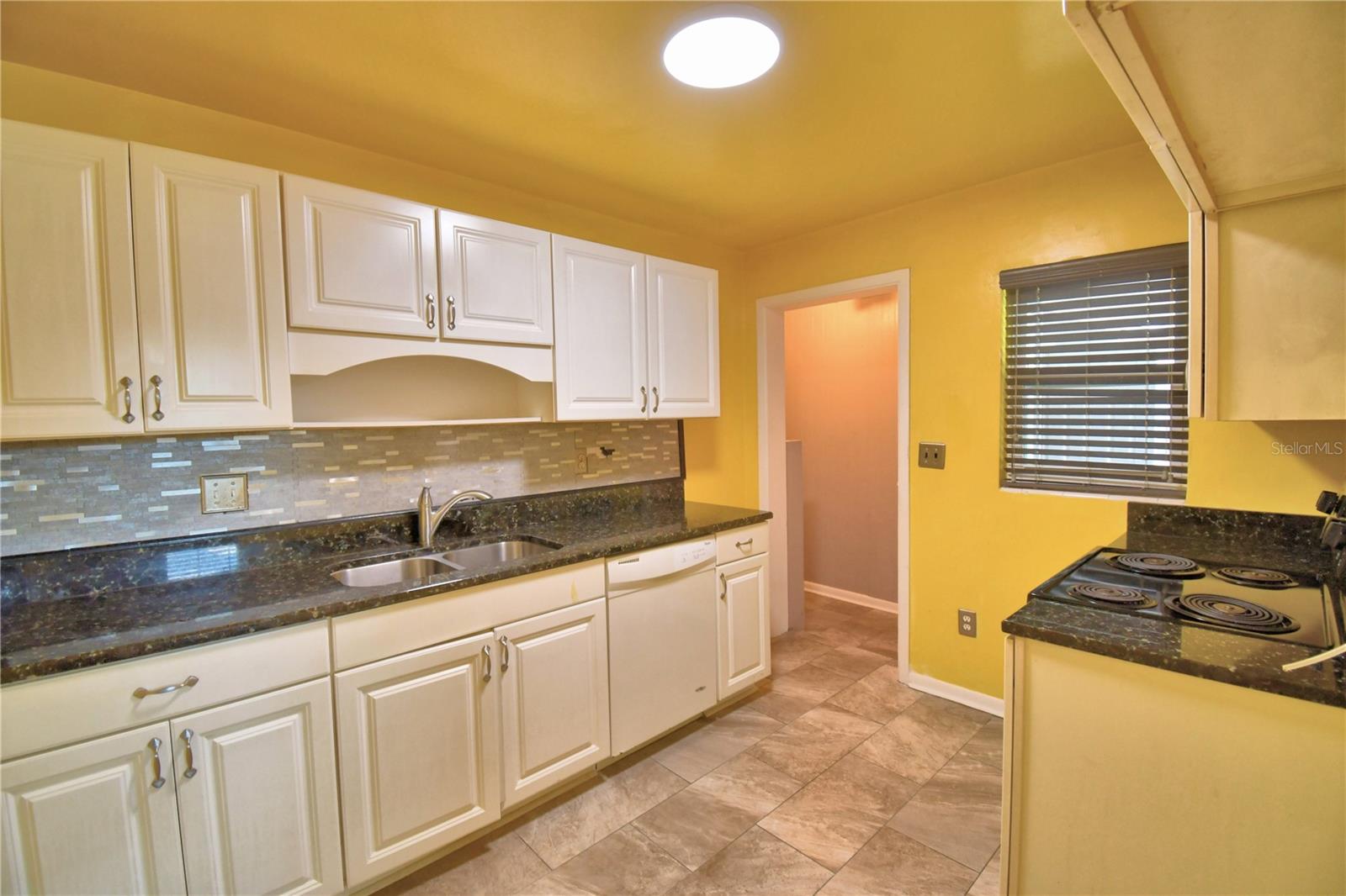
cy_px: 448
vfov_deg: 77.3
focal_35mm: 15
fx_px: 561
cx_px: 673
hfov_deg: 100.4
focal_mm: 10
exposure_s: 1/30
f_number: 4.5
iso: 500
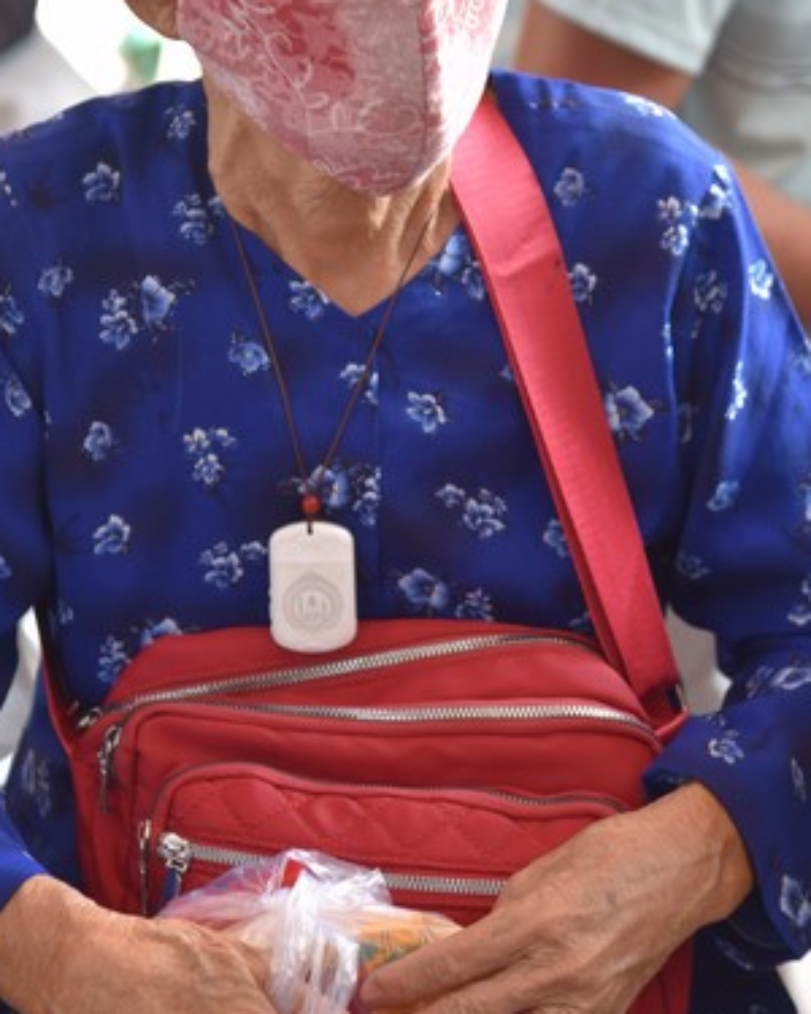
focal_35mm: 140
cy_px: 308
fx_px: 4200
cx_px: 338
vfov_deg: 13.7
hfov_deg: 11.0
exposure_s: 1/200
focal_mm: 86
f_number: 4
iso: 800
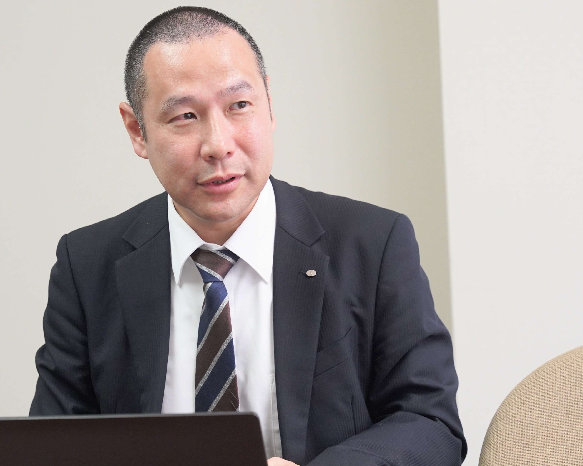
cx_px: 290
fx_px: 1639
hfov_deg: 20.2
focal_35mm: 95
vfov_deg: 16.2
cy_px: 234
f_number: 4
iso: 1600
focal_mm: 56.3
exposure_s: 1/160
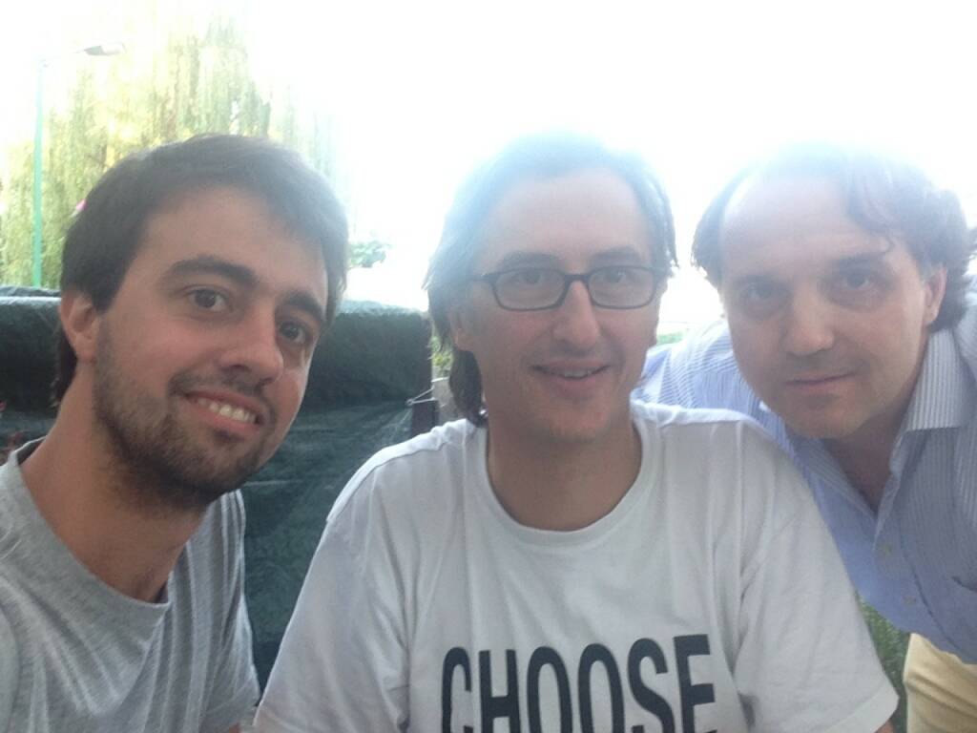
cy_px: 366
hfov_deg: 52.6
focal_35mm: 35
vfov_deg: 40.7
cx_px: 488
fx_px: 988
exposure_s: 1/30
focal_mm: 2.18
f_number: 2.4
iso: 32
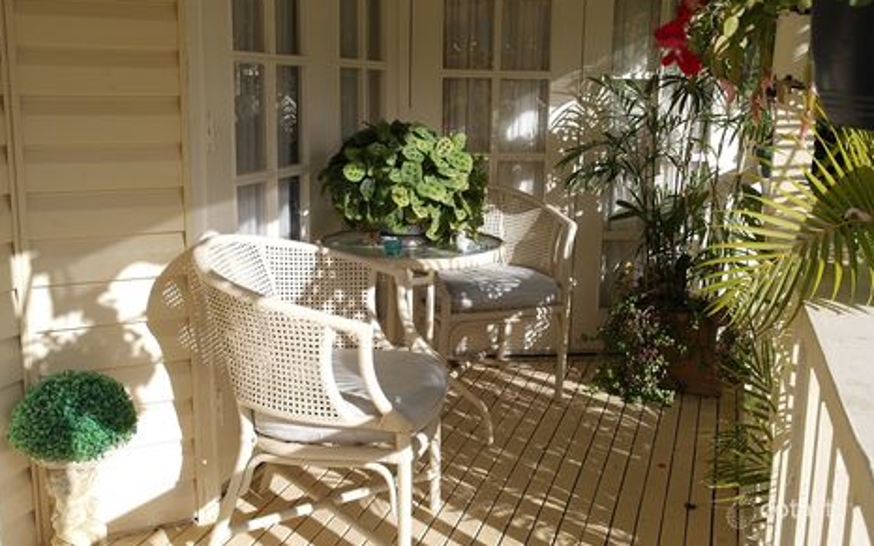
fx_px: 881
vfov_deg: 34.4
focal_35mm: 37
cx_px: 437
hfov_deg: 52.8
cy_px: 254
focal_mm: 24
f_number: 6.3
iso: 100
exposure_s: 1/320
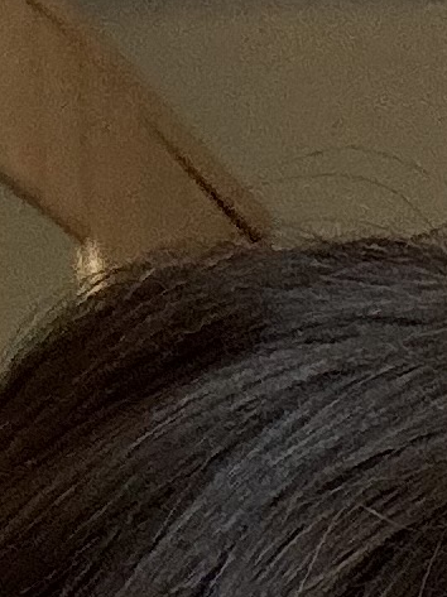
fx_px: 3379
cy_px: 1812
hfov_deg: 7.5
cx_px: 451
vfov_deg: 8.4
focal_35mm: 196
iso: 50
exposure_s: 1/121
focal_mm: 2.69
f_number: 1.9
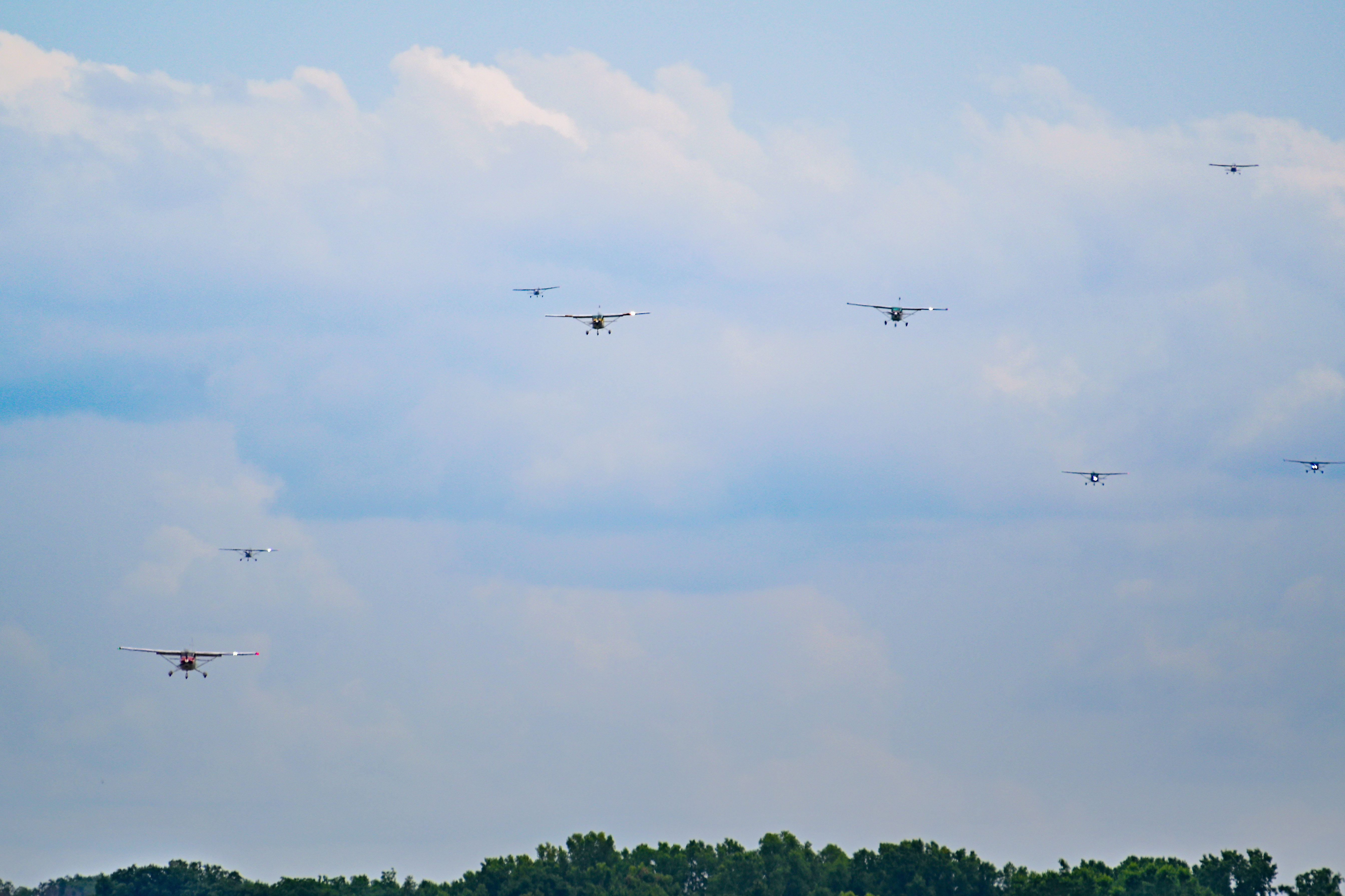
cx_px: 672
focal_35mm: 750
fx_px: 28017
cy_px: 448
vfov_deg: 1.8
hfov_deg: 2.8
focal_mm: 500
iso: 64
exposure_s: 1/400
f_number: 5.6
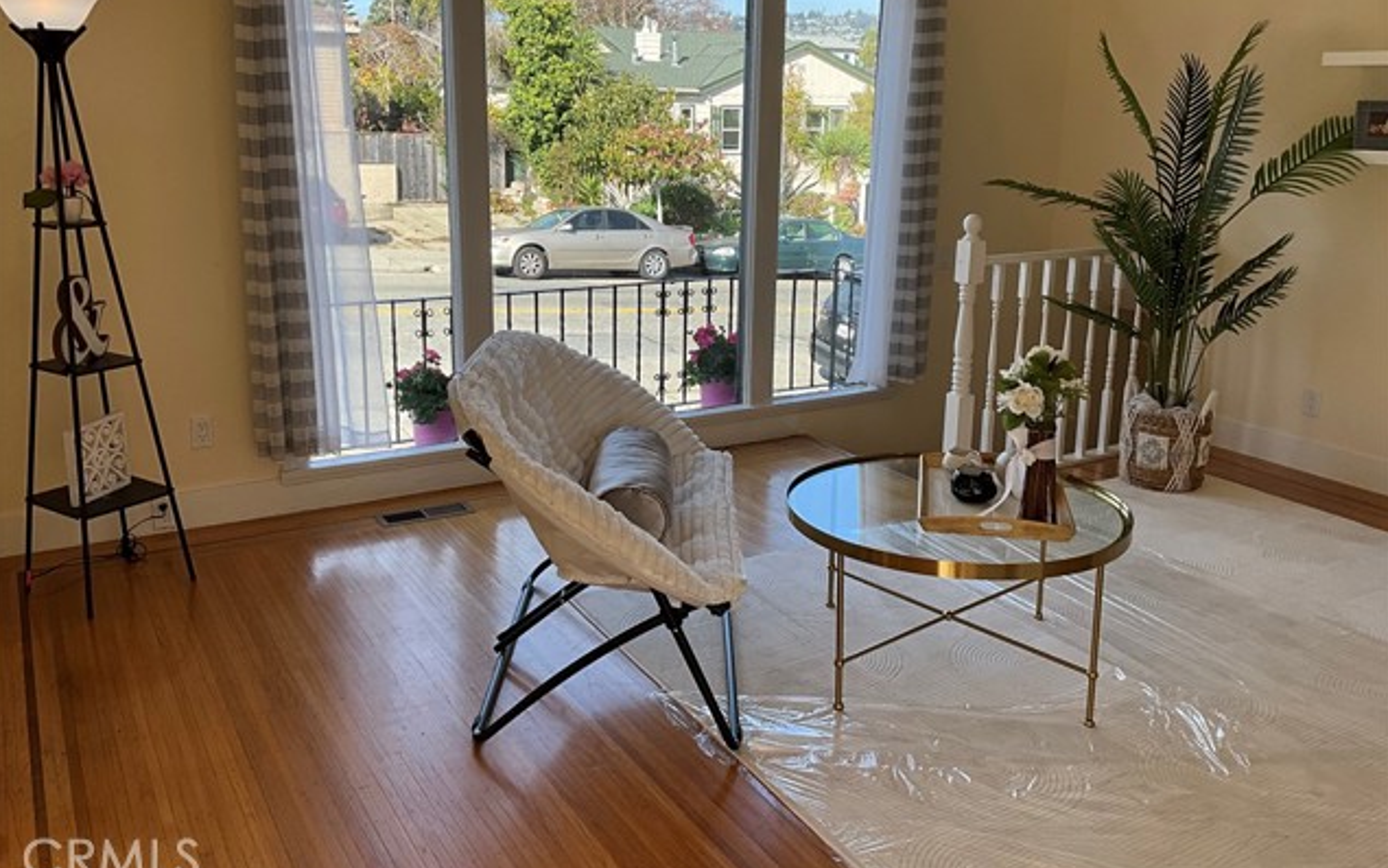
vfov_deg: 40.5
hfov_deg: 61.2
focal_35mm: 31
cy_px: 365
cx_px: 691
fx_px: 1173
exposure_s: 1/504
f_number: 1.8
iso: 25
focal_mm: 3
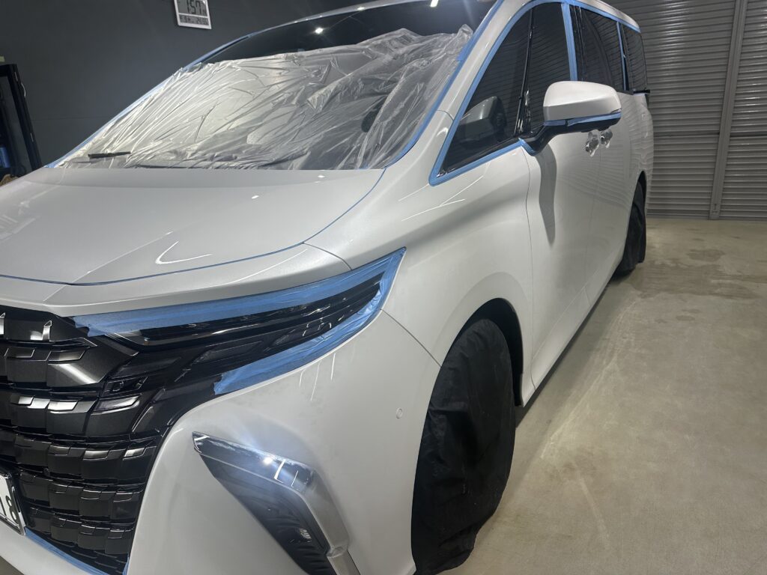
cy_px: 288
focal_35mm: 24
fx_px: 532
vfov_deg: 56.8
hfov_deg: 71.6
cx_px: 384
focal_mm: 6.86
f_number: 1.78
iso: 80
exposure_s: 1/307
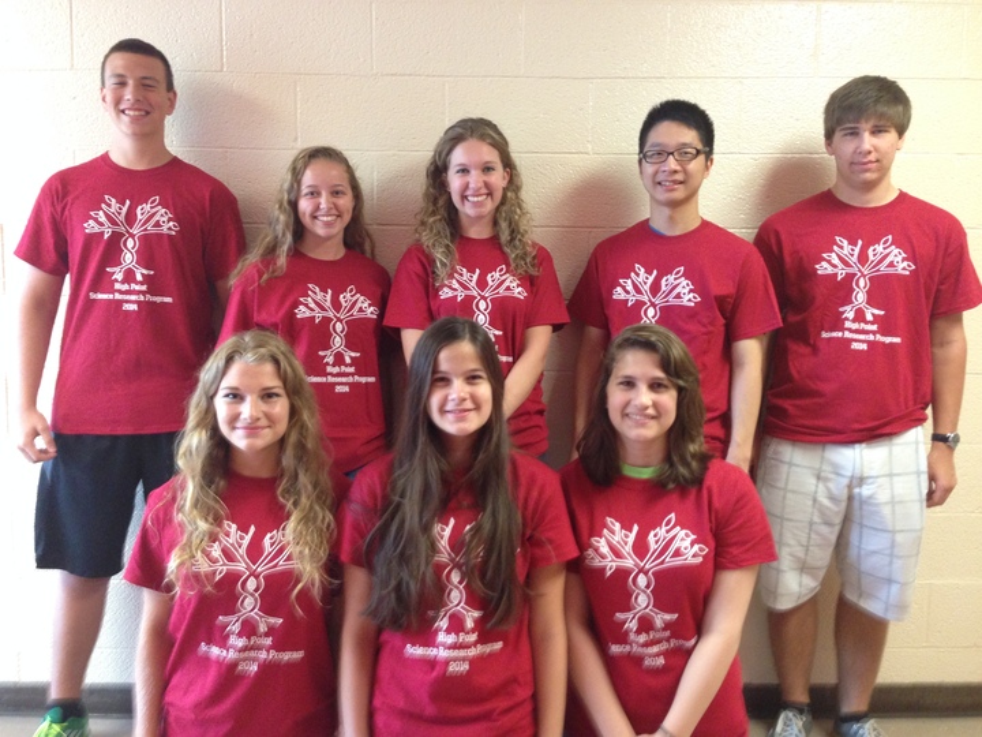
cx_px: 491
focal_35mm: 33
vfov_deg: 42.9
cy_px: 368
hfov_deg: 55.4
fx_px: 936
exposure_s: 1/20
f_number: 2.4
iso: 250
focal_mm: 4.12
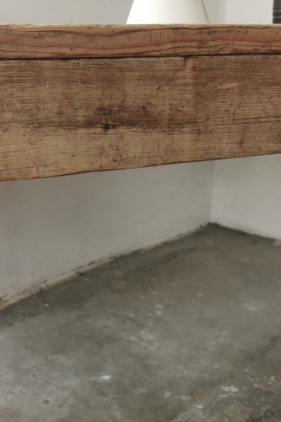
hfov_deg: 30.8
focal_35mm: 42
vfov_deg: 46.4
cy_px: 212
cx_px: 43
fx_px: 492
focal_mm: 5.56
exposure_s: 1/100
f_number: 1.6
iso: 80
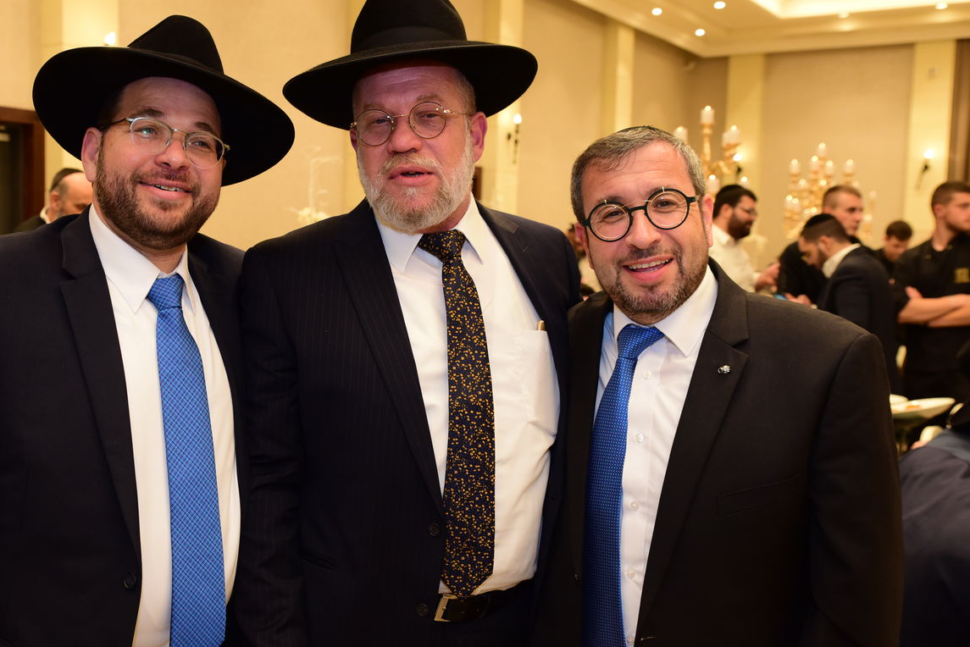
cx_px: 409
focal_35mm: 44
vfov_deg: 30.5
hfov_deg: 44.4
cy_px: 344
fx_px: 1186
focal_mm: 36
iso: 2000
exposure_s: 1/125
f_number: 5.6
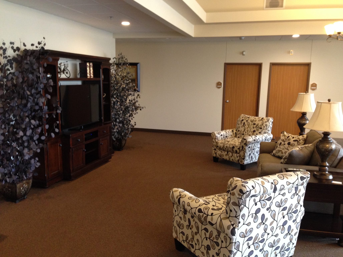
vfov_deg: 42.9
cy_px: 128
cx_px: 172
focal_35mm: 33
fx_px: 327
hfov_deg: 55.4
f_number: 2.4
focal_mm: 4.12
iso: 250
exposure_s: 1/20
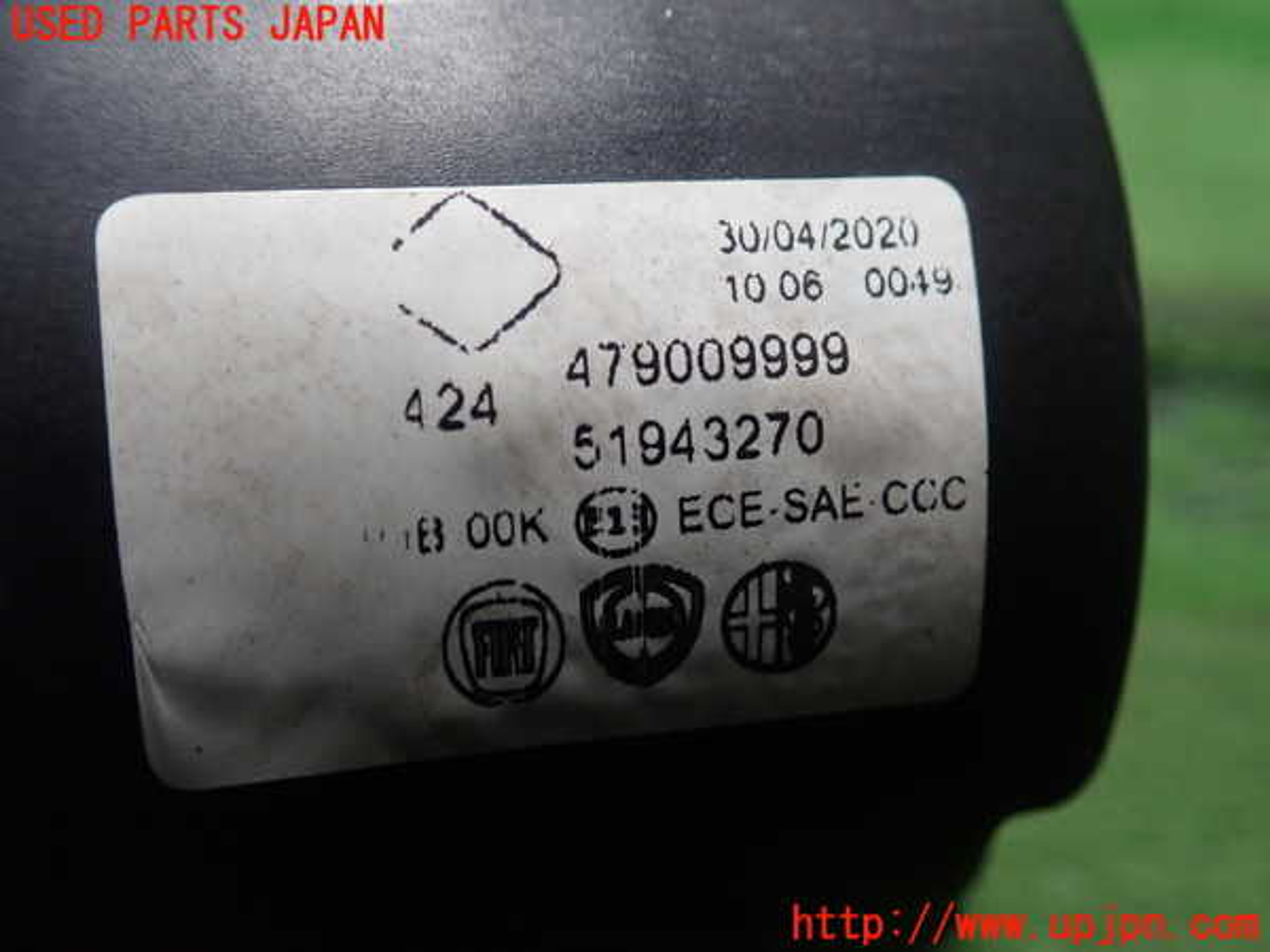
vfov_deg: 46.8
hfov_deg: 60.0
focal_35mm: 30
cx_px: 635
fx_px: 1101
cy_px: 476
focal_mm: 5.5
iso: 320
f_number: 2.3
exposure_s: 1/125
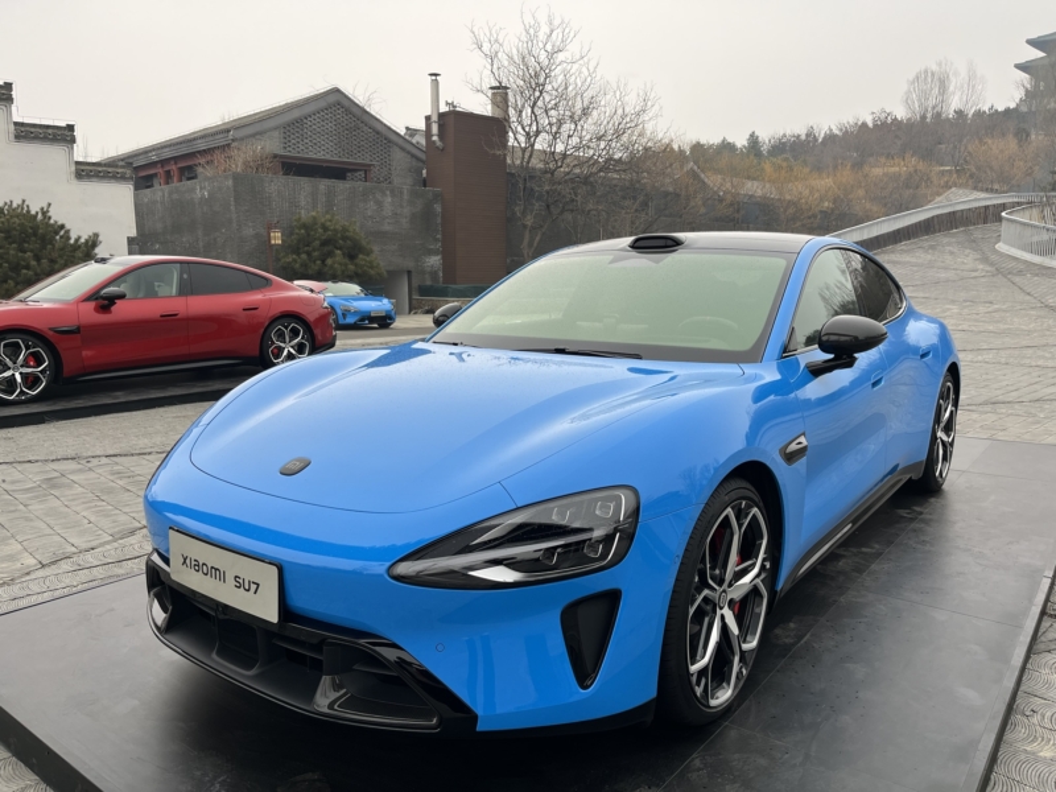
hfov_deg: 67.3
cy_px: 396
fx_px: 793
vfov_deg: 53.1
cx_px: 528
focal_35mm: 26
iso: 50
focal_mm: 5.1
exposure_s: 1/649
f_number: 1.6
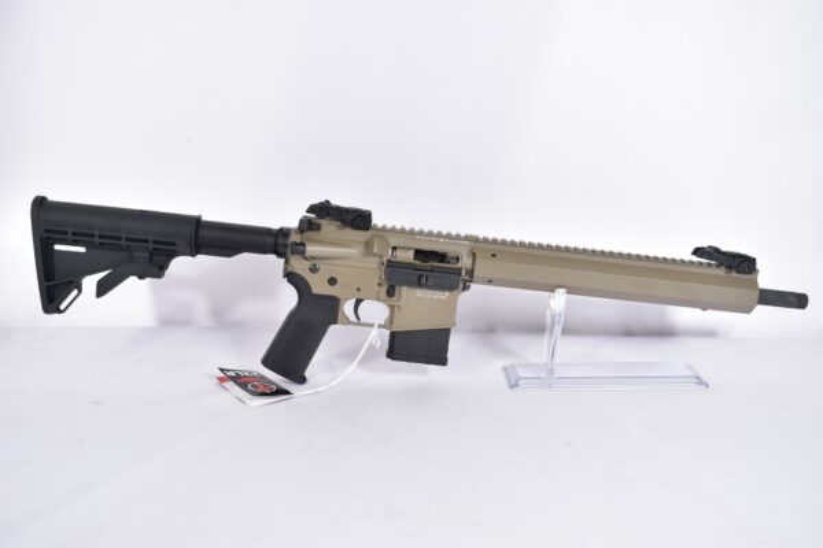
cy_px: 274
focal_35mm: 36
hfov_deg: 53.1
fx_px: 823
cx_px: 412
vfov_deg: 36.9
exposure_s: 1/50
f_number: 5
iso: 640
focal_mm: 24
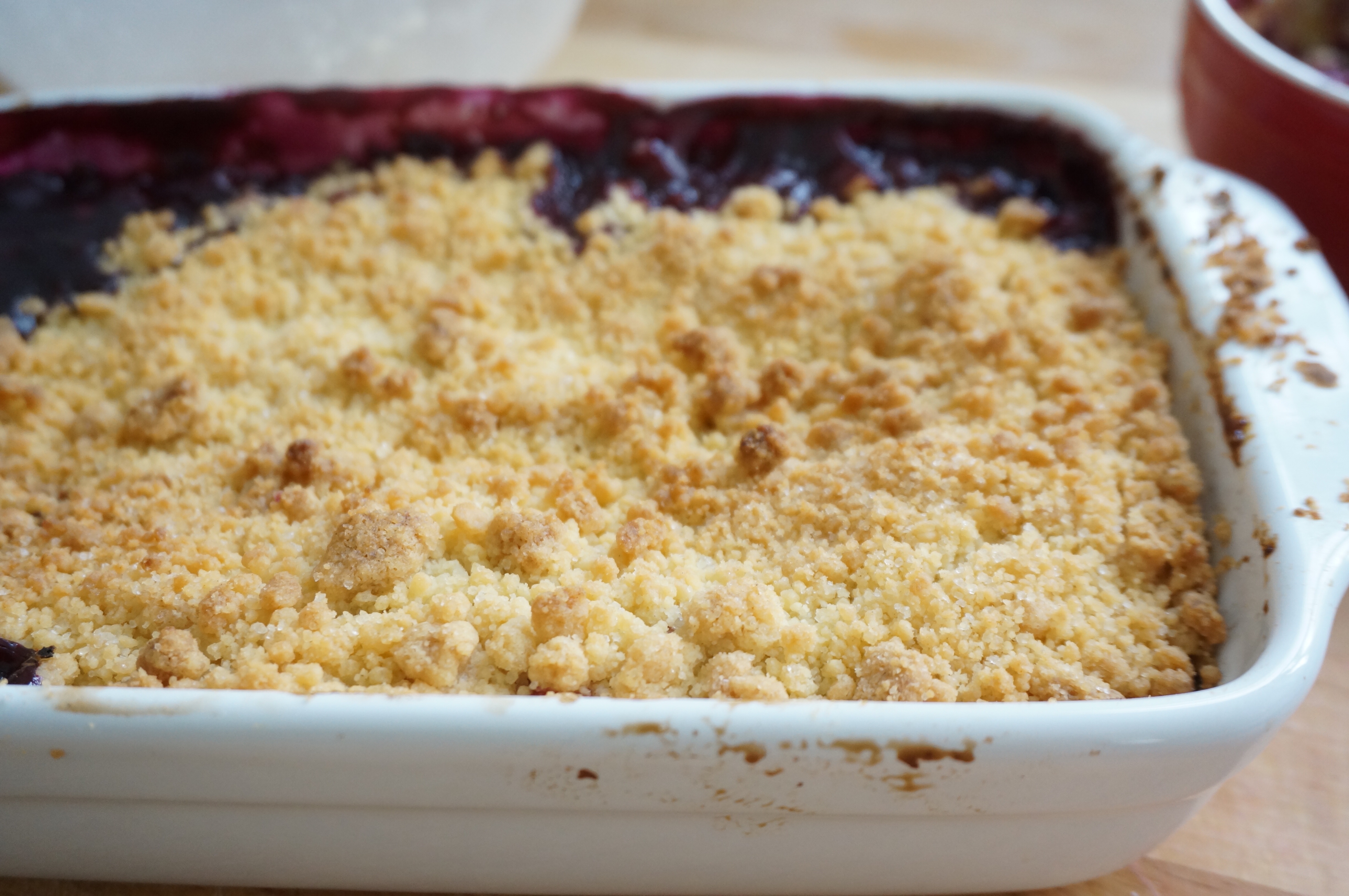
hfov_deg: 53.2
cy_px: 448
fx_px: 1348
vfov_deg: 36.8
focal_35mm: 36
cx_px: 674
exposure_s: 1/50
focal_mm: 24
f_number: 4.5
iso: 800
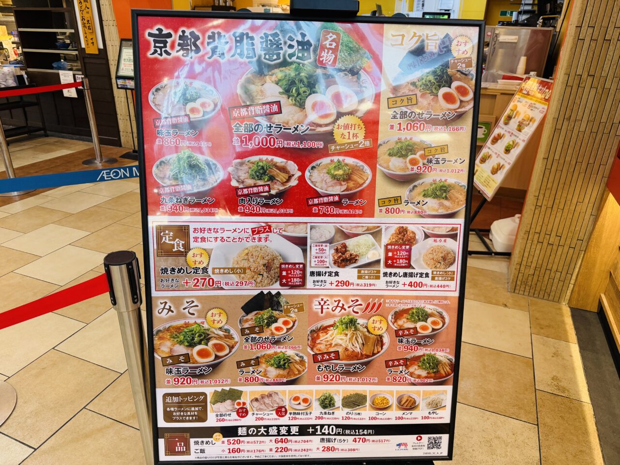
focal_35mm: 24
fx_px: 430
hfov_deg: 71.6
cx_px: 310
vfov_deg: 56.8
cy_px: 232
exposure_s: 1/172
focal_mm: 6.76
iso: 160
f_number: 1.78
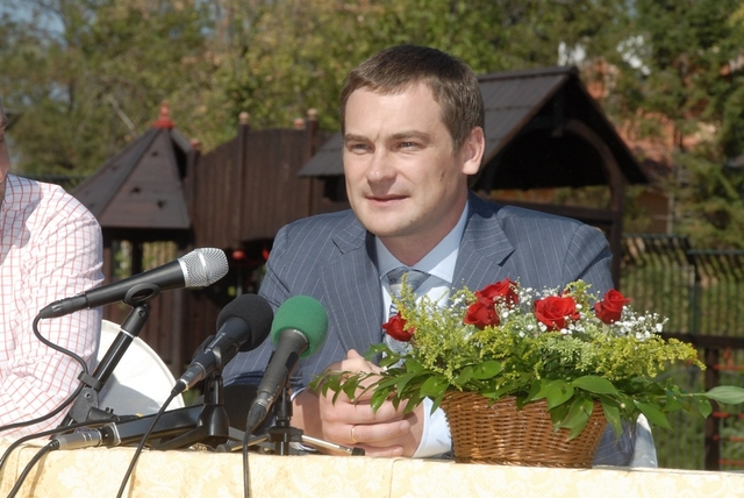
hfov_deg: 10.2
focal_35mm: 202
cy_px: 249
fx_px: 4189
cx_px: 372
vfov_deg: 6.8
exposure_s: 1/250
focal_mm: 135
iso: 400
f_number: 18
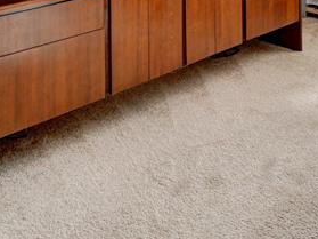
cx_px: 360
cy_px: -149
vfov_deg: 21.5
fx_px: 487
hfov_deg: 31.6
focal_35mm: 53
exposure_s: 1/15
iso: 200
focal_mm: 10
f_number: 8
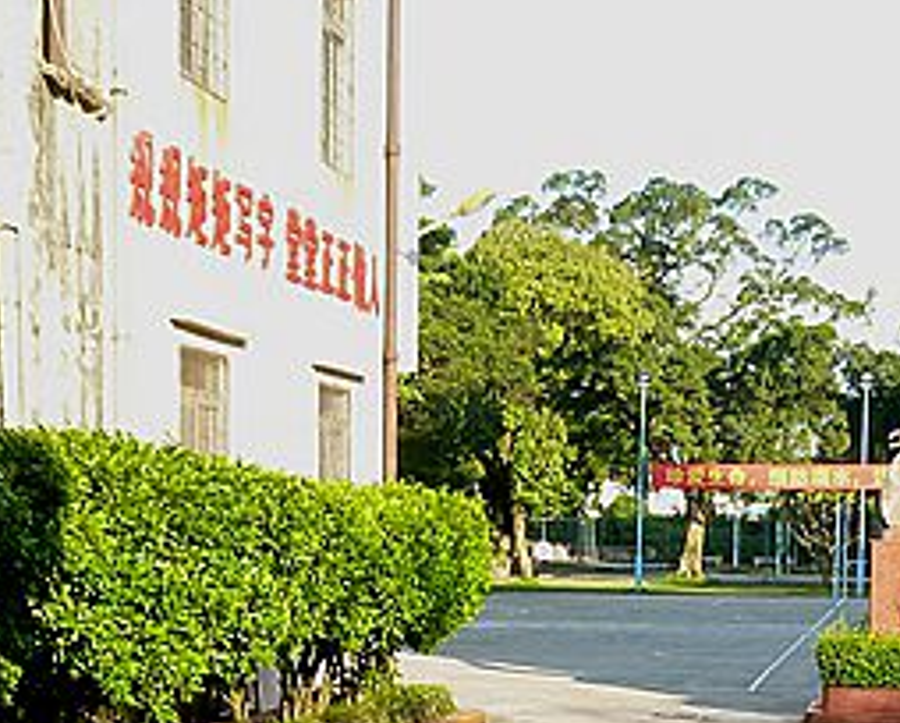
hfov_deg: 21.4
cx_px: 570
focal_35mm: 89
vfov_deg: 16.8
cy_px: 797
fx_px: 2374
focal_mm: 5.2
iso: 125
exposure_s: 1/100
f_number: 3.5
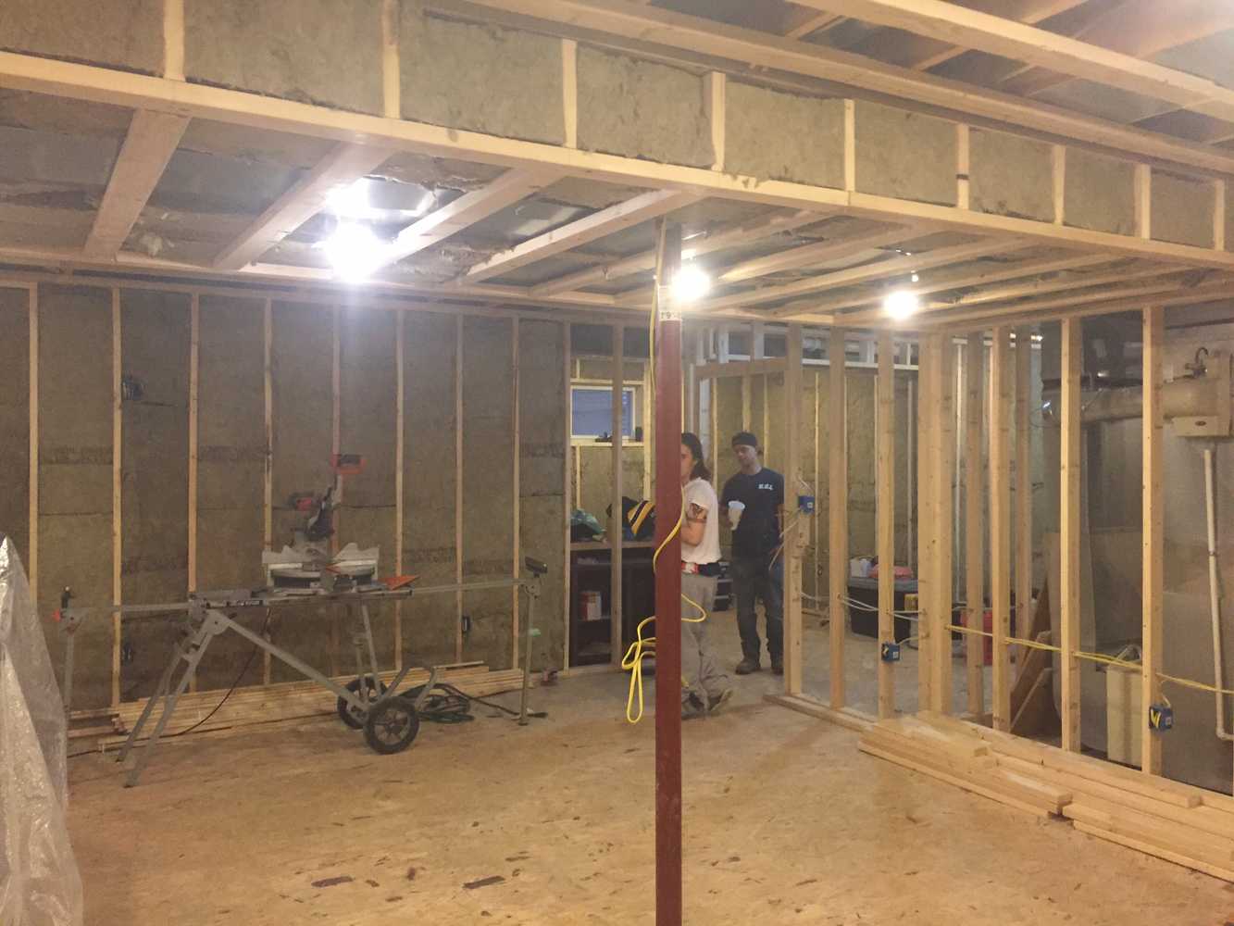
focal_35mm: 29
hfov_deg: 61.7
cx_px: 617
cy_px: 463
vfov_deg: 48.2
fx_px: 1034
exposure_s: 1/30
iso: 200
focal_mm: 4.15
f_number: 2.2
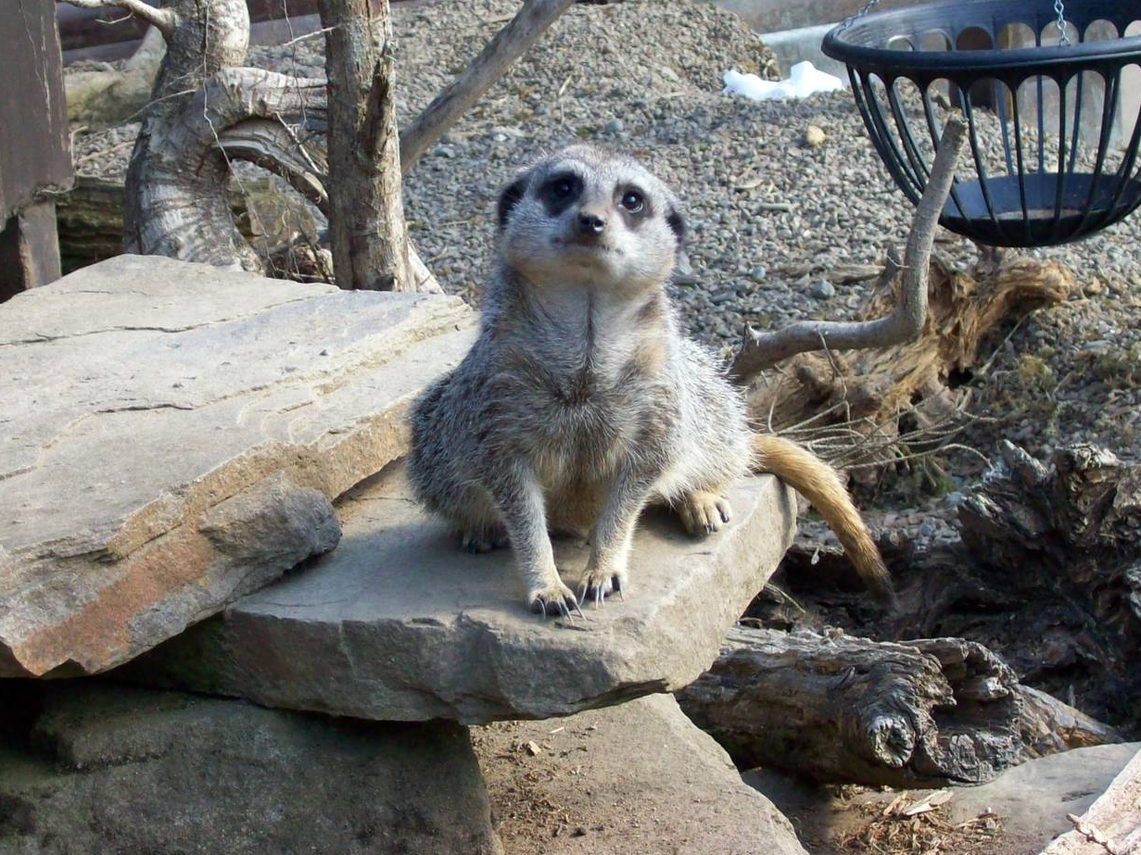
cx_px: 551
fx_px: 2999
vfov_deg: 16.2
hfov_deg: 21.5
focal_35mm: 91
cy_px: 317
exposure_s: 1/194
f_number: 3.8
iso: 136
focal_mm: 11.6
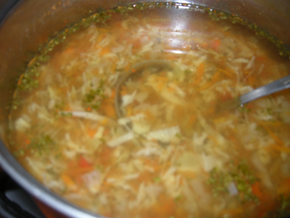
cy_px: 109
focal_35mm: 35
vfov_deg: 40.7
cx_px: 145
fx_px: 293
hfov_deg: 52.6
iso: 64
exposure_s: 1/60
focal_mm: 7.5
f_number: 2.7
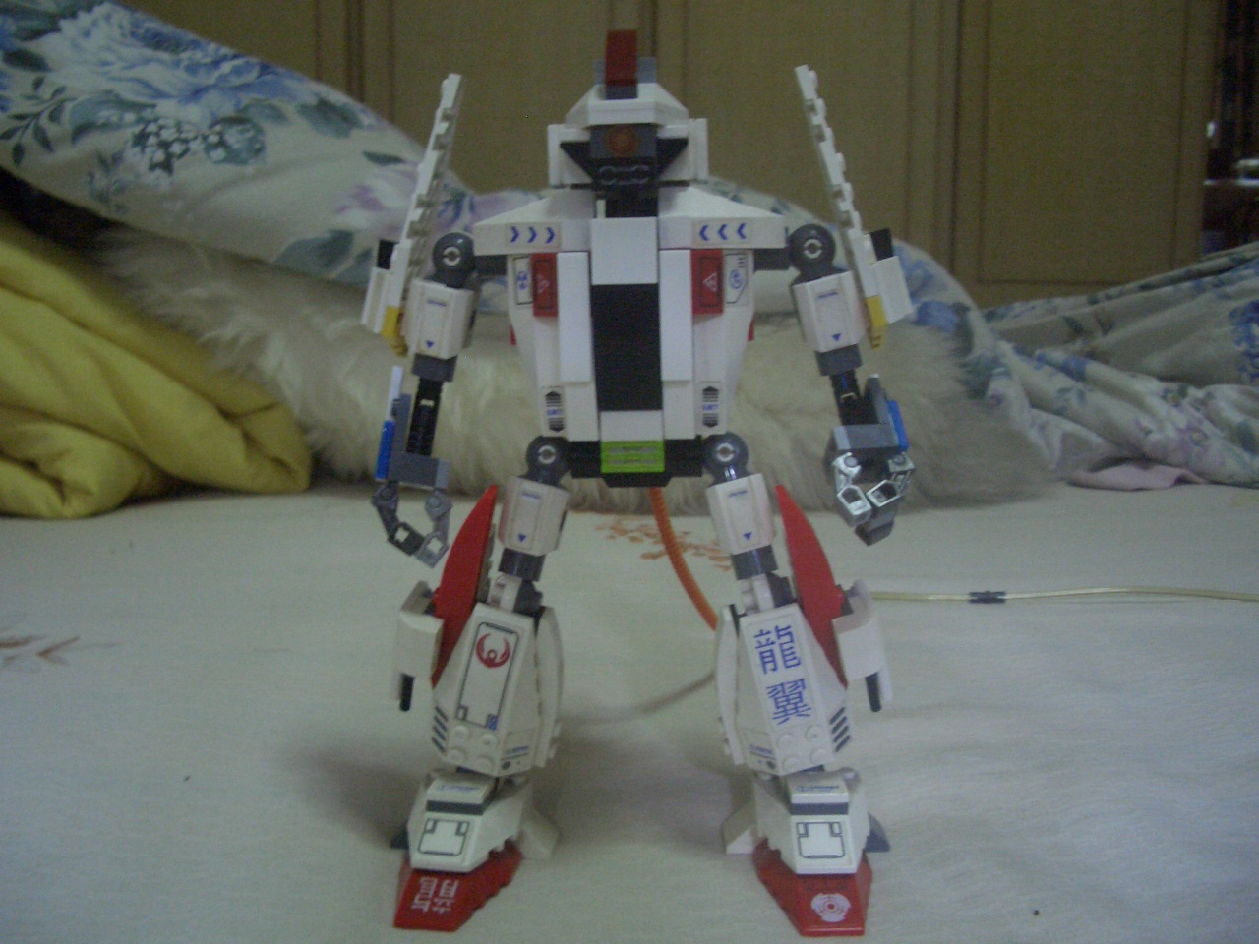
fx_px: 1273
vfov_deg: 40.7
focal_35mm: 35
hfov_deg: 52.6
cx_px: 630
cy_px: 472
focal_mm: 5.8
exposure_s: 1/13
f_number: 2.6
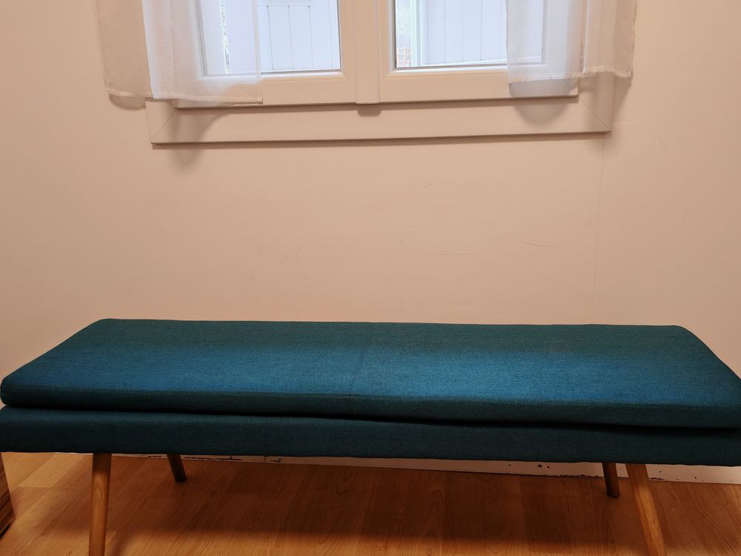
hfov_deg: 61.7
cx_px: 370
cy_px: 278
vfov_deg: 48.2
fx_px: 621
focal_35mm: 29
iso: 320
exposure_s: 1/50
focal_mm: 5.4
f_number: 1.6
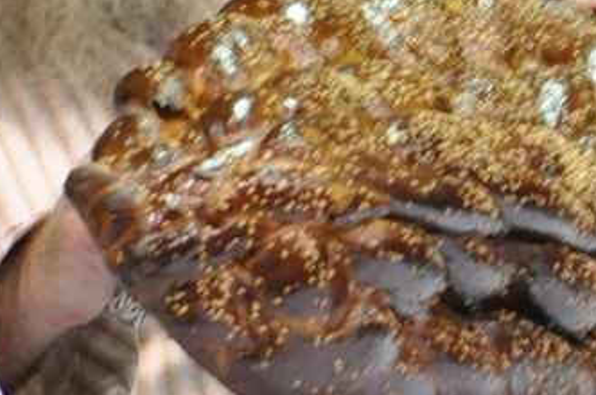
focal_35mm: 1900
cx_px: 267
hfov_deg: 1.1
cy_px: -236
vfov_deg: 0.7
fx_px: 31395
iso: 1600
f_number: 5.6
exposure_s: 1/80
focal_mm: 300
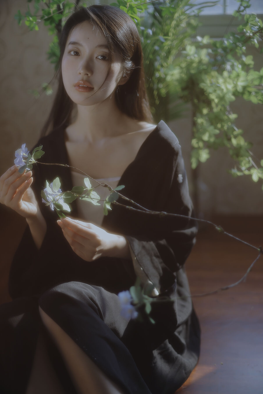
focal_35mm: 49
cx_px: 132
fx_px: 537
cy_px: 197
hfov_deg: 27.5
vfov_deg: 40.3
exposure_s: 1/250
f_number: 1.4
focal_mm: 50
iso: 100
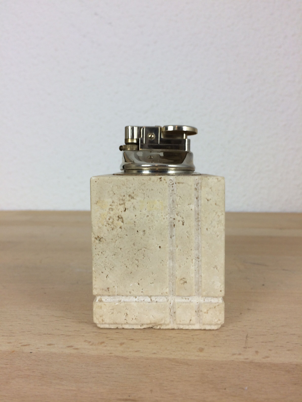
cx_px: 151
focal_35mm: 29
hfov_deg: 48.2
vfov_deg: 61.7
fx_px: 337
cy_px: 201
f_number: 2.2
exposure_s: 1/50
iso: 40
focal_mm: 4.15
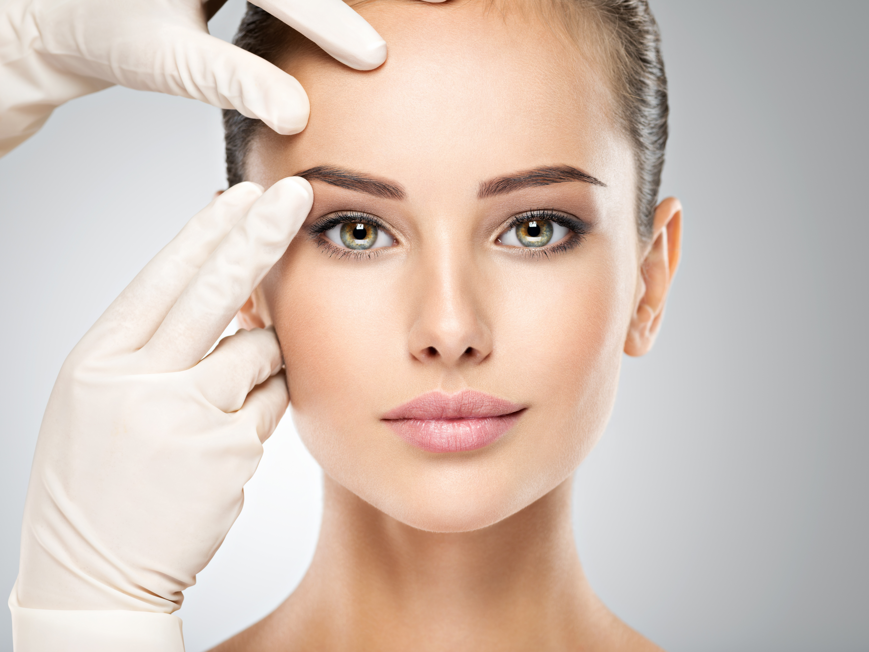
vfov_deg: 15.7
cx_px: 434
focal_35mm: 94
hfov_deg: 20.9
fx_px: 2360
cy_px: 326
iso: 160
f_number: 10
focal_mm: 120
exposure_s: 1/125
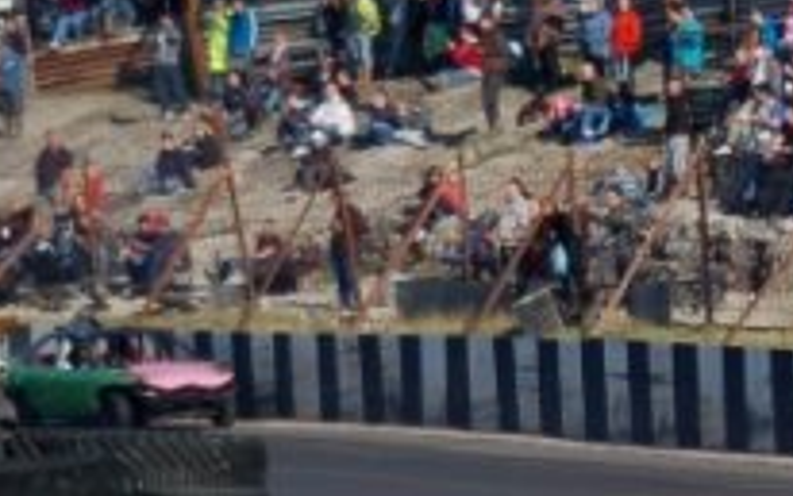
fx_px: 5635
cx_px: 1220
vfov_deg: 5.0
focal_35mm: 261
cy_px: 769
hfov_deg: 7.9
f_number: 5.3
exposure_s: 1/1250
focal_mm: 55
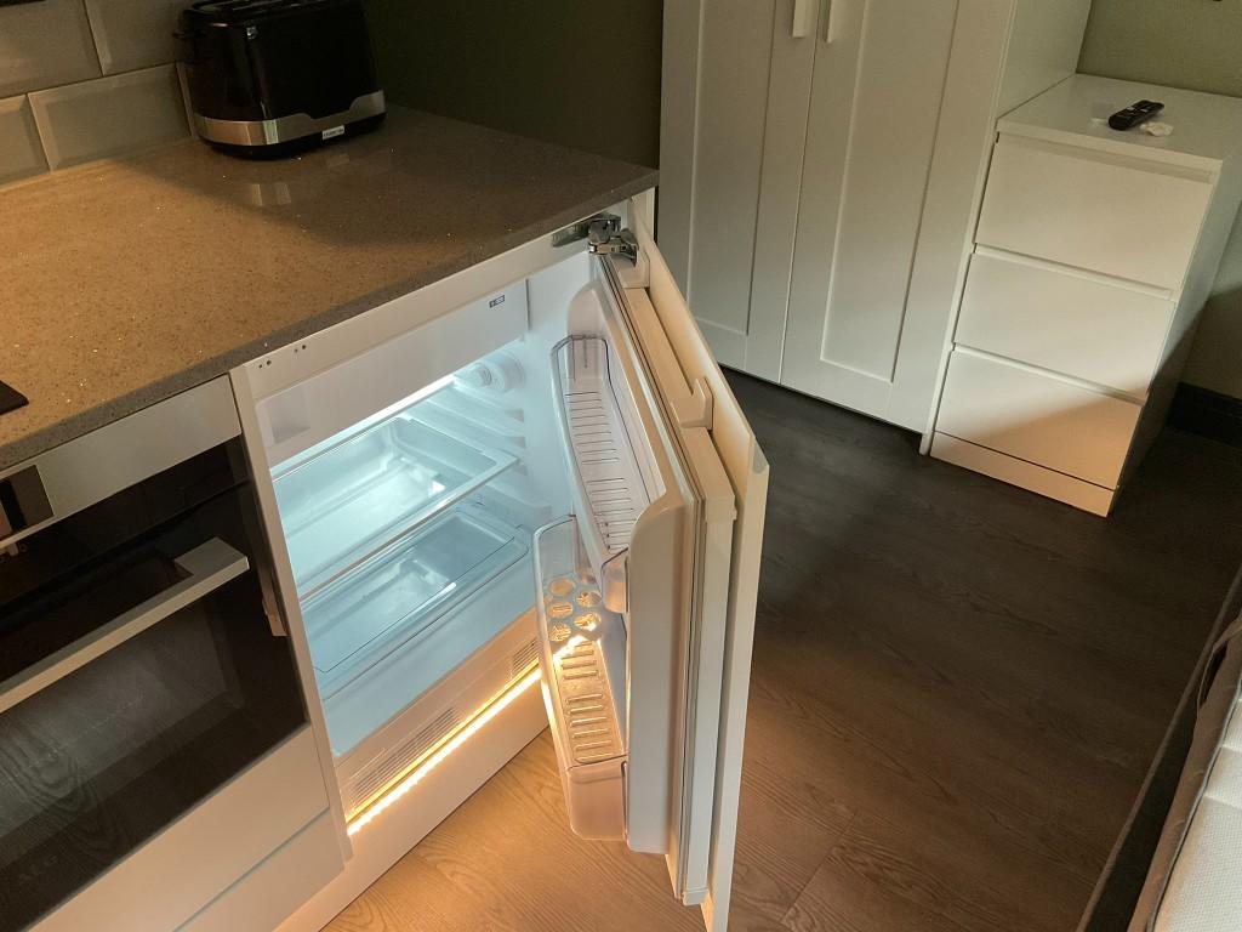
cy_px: 466
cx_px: 621
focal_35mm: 29
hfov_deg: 61.7
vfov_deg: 48.2
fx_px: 1041
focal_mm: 3
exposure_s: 1/50
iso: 125
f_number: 1.8
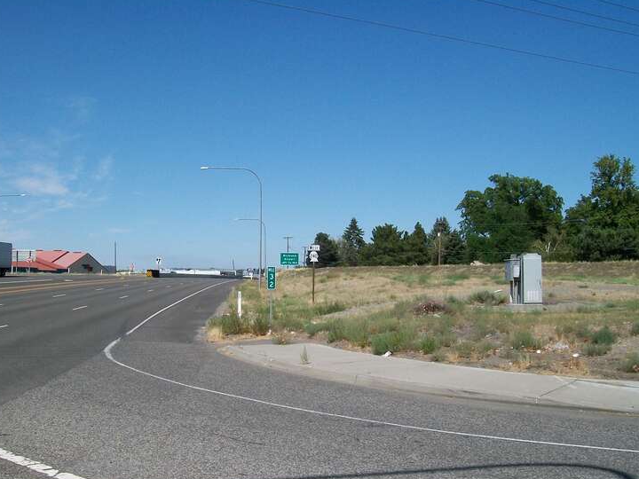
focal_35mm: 40
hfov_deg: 46.7
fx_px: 738
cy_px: 258
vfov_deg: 35.9
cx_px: 286
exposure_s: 1/800
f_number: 4.8
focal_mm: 6
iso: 80
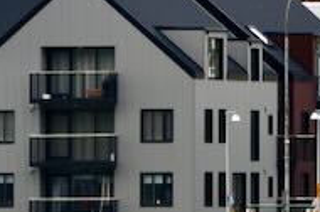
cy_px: -276
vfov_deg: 1.5
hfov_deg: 2.3
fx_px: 8084
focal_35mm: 911
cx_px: 381
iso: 220
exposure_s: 1/250
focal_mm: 105
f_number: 5.6
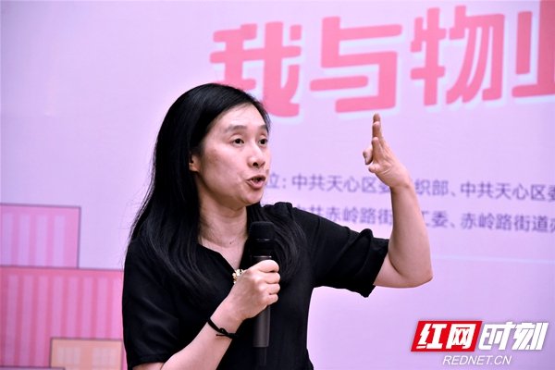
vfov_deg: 7.4
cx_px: 278
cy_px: 185
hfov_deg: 11.1
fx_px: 2852
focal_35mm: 185
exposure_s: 1/400
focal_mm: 185
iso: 5600
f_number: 6.3
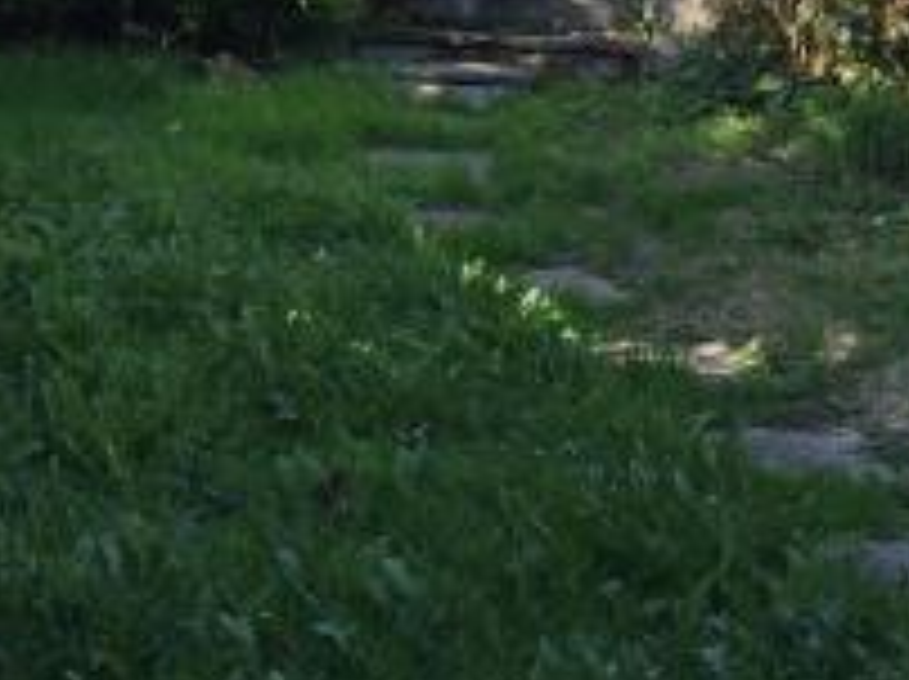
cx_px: 320
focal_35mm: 92
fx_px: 2413
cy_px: -302
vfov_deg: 15.0
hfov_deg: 21.3
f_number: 2.2
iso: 32
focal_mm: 4.15
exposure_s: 1/273
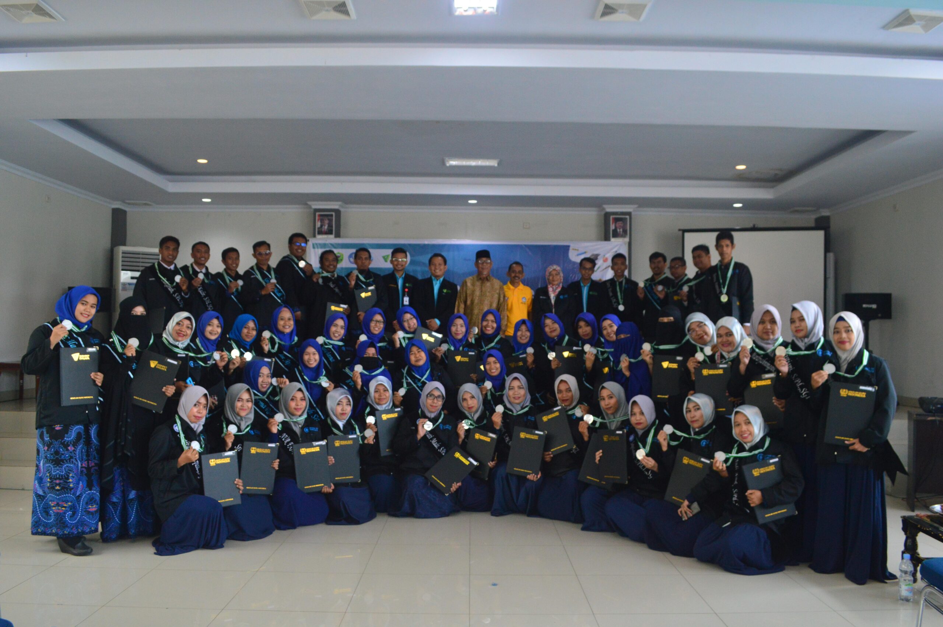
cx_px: 472
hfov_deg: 67.4
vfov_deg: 47.8
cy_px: 314
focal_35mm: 27
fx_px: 707
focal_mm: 18
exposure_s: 1/80
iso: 800
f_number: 5
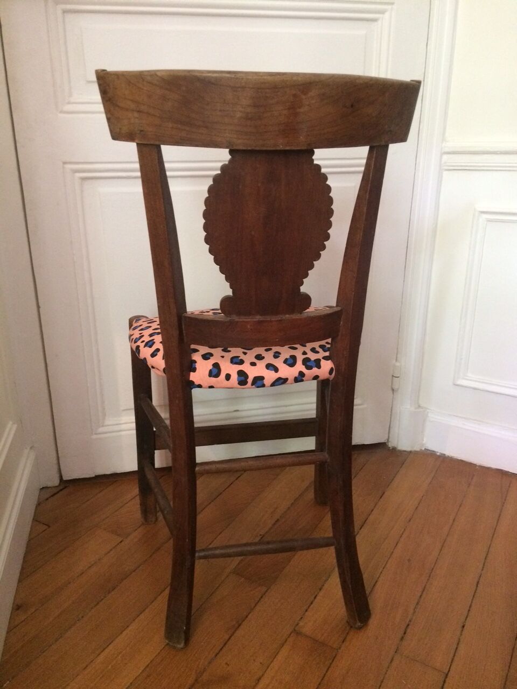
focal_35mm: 29
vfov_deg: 61.7
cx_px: 258
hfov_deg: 48.2
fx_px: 577
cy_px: 344
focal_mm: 4.15
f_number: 2.2
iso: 320
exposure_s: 1/17
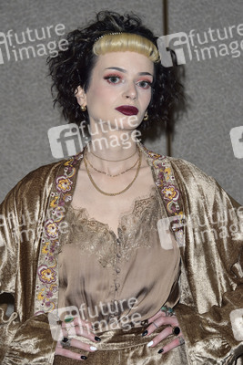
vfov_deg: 18.3
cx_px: 122
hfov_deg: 12.2
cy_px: 182
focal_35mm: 112
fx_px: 1133
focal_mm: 112
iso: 500
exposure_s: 1/250
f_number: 6.3
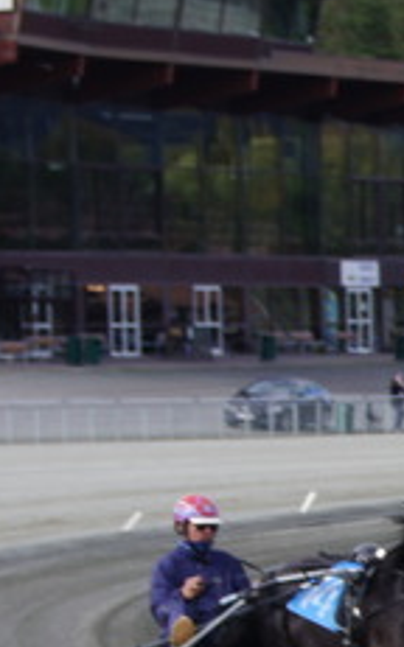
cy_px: 681
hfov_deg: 4.1
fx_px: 5469
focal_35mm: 310
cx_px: 1075
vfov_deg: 6.8
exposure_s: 1/125
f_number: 9
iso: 100
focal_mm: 55
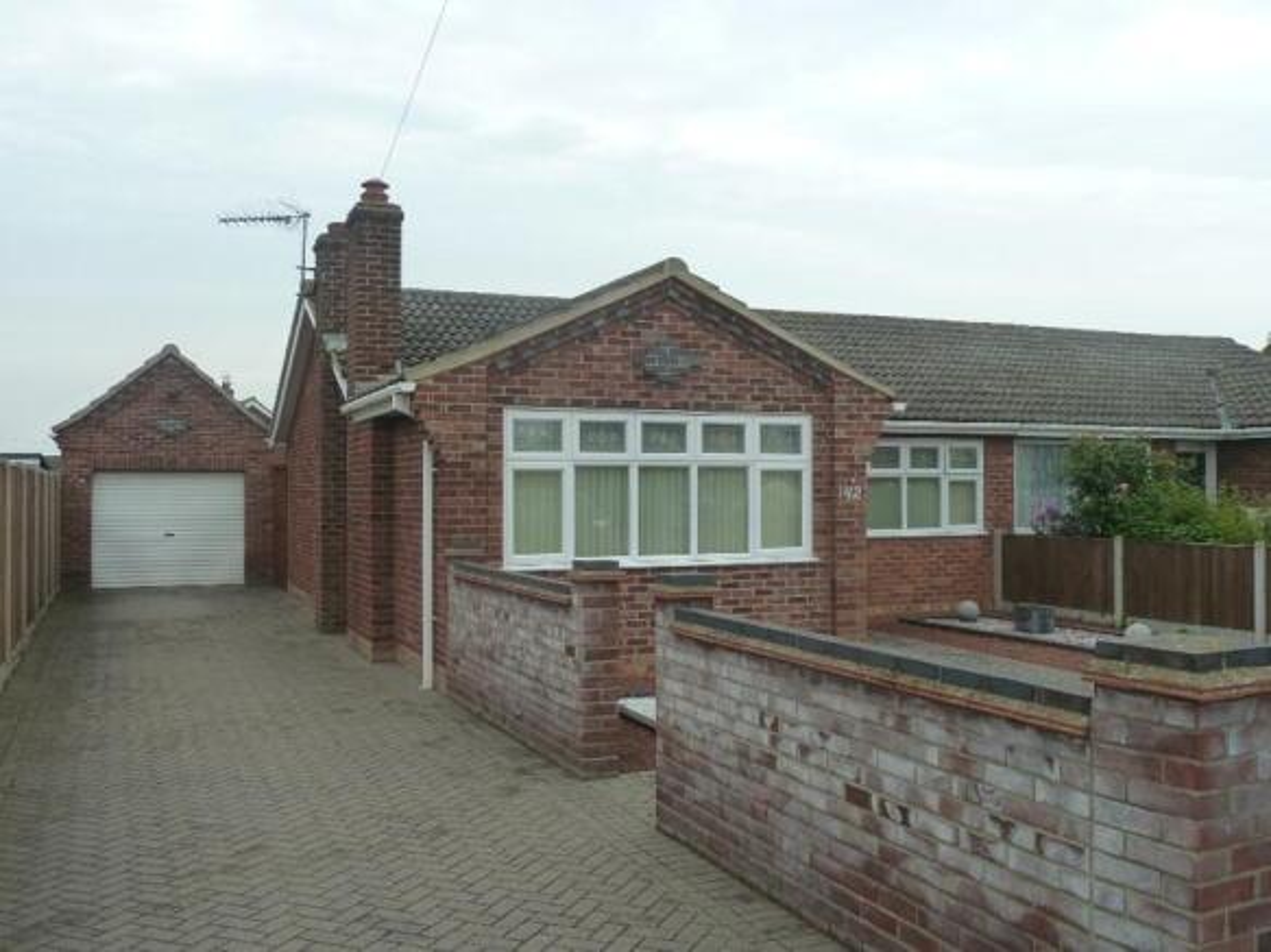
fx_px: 1175
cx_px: 636
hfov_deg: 56.8
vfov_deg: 44.1
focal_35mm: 32
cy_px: 476
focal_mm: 5.3
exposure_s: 1/160
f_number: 4
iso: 125
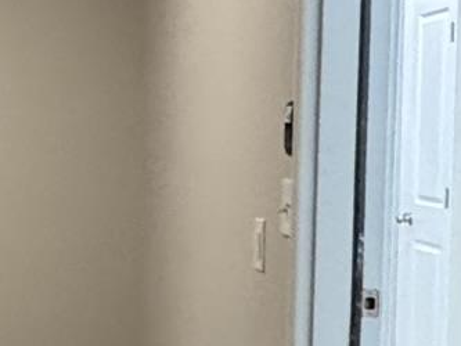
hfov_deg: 16.7
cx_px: -476
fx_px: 1146
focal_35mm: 86
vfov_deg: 17.2
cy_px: 217
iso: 640
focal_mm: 2.22
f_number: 2.2
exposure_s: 1/60
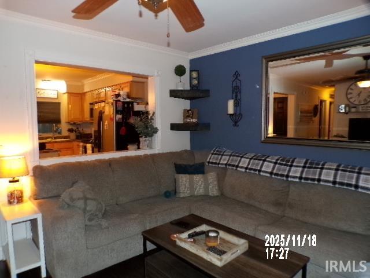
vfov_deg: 56.8
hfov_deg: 71.6
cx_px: 185
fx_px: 257
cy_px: 139
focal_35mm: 24
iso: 400
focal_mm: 4.3
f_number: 3
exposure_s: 1/17
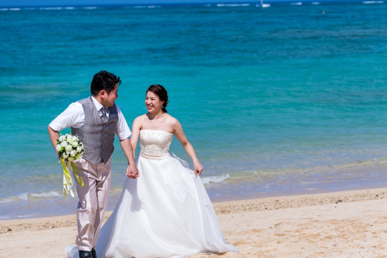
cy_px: 129
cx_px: 194
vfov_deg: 14.9
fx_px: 989
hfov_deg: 22.1
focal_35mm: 92
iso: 31
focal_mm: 92
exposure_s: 1/800
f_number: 4
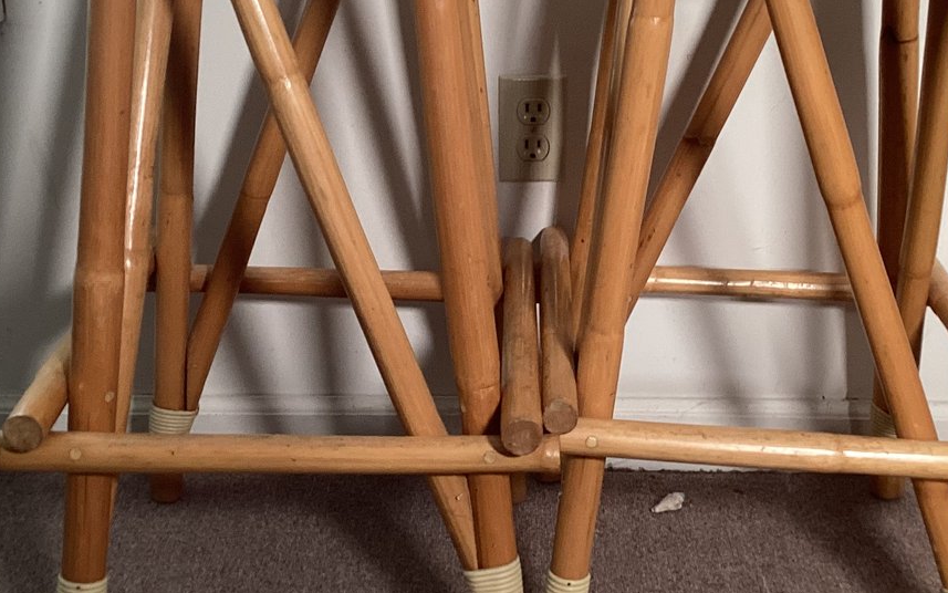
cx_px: 503
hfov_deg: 35.1
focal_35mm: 58
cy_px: 201
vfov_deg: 22.3
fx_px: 1499
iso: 100
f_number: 2.4
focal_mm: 3.3
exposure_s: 1/50
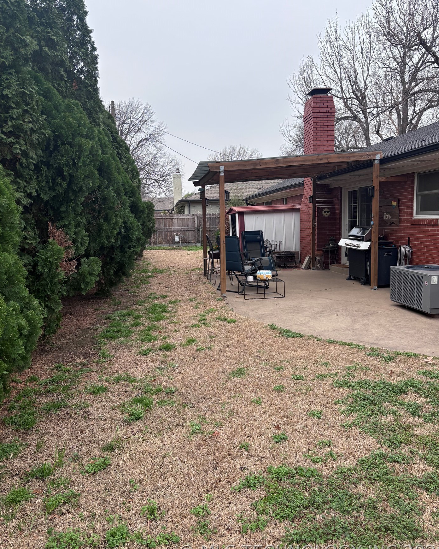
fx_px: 455
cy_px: 263
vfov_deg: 62.2
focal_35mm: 28
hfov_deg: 51.5
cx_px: 224
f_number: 1.6
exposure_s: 1/988
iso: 50
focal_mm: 5.96
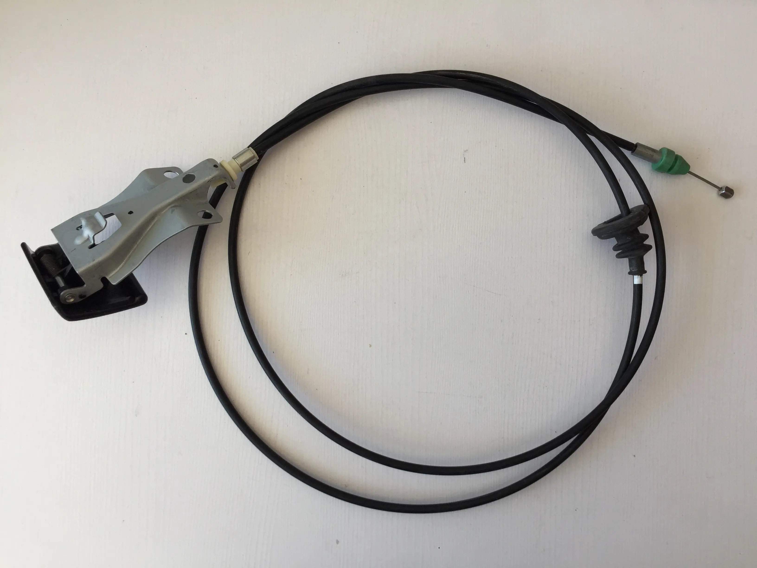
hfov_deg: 61.7
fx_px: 634
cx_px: 378
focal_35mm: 29
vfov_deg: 48.2
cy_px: 284
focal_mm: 4.15
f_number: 2.2
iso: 50
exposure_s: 1/100
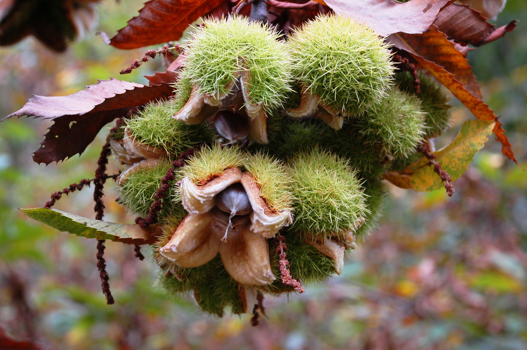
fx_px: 1141
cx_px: 264
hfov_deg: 26.0
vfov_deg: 17.5
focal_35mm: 78
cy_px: 175
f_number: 5.6
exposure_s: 1/80
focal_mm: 52
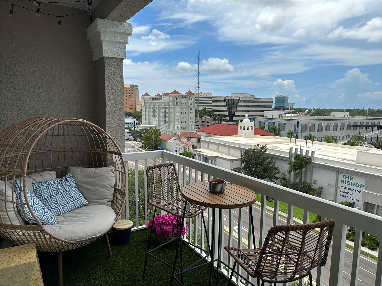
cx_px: 191
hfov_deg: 71.6
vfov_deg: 56.8
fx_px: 265
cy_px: 143
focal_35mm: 24
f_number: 1.78
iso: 80
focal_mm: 6.86
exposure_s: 1/5525
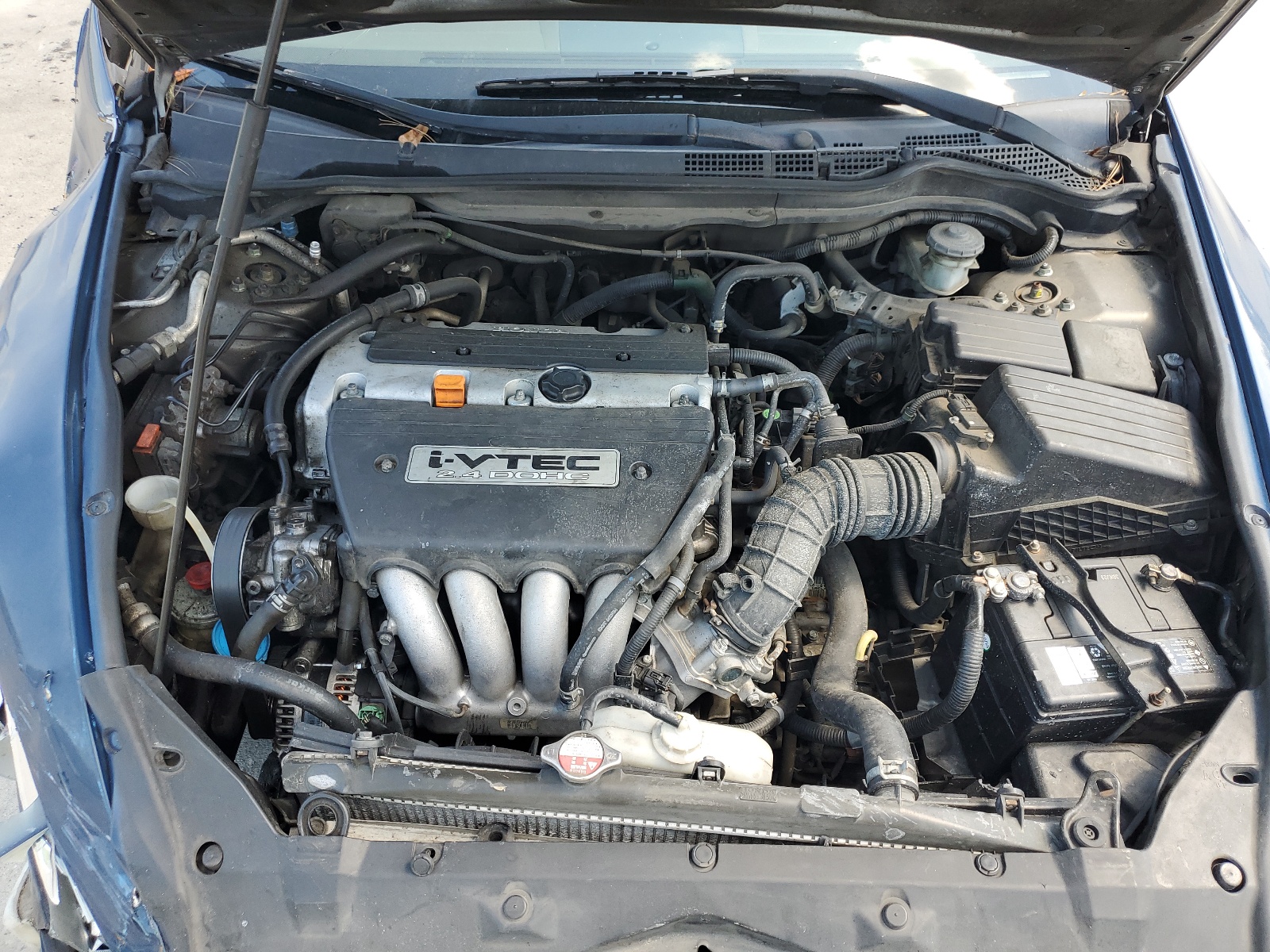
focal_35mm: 26
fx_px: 954
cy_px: 476
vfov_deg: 53.1
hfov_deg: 67.3
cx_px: 635
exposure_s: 1/294
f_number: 1.5
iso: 50
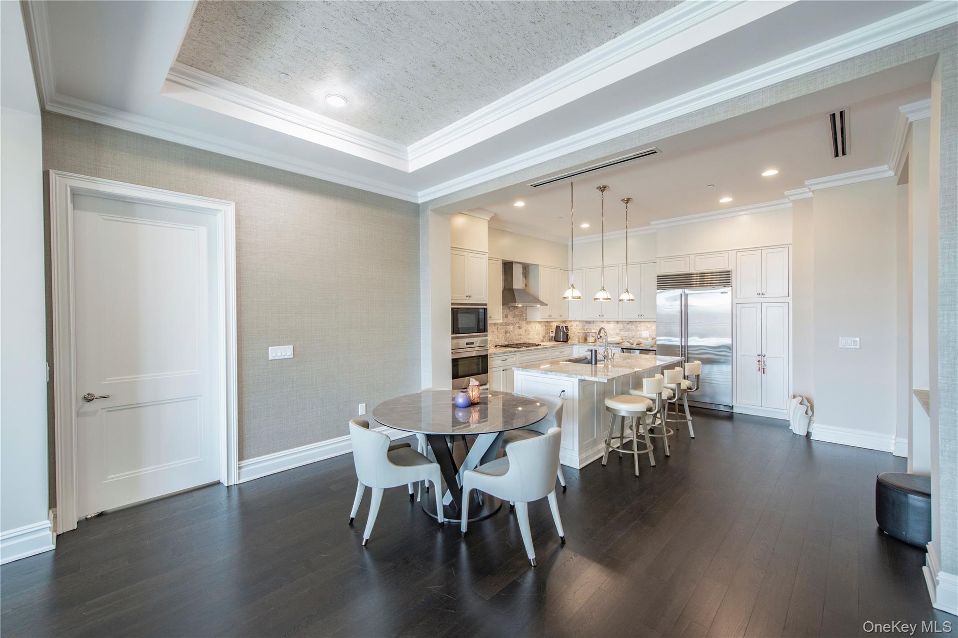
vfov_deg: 81.2
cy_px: 319
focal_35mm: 14
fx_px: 372
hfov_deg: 104.3
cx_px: 479
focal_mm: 14
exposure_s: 1/20
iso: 640
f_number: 7.1
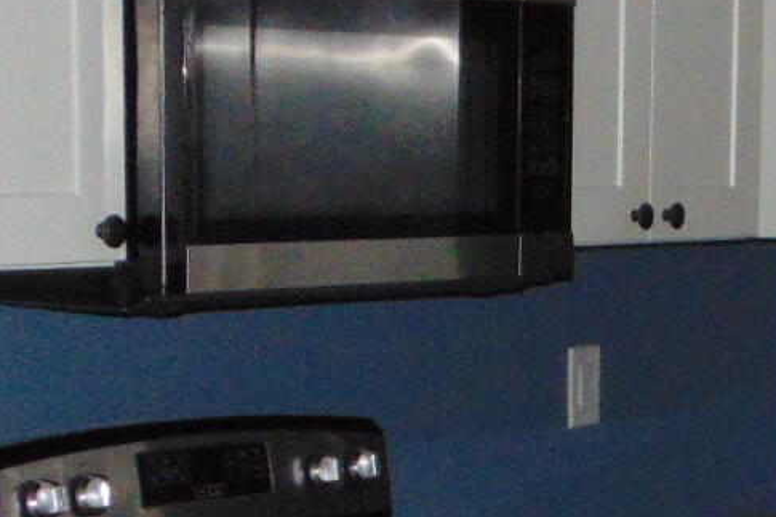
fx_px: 2995
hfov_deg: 14.5
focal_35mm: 139
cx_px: 766
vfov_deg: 9.7
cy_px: 691
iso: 200
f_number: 3
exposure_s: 1/30
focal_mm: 4.5
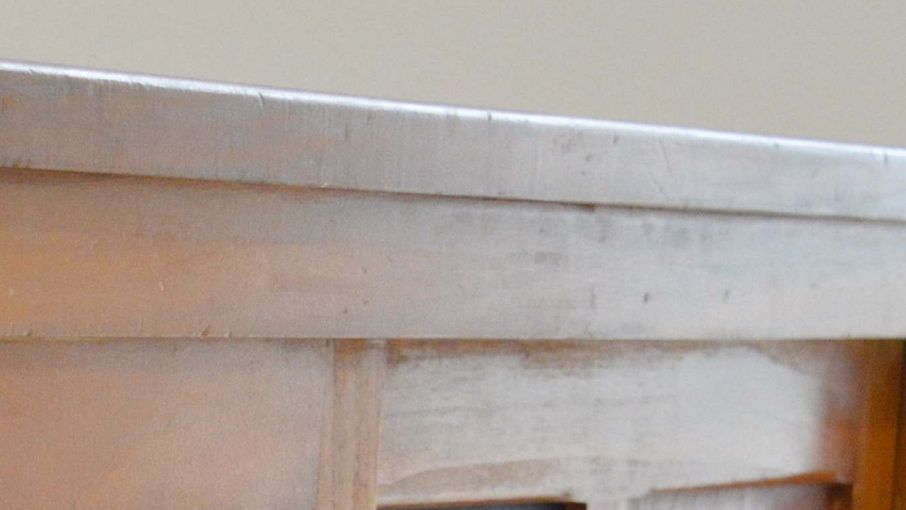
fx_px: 6654
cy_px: 1309
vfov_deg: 4.3
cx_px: -612
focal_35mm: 277
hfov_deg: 7.6
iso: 1250
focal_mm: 40
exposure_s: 1/60
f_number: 4.8
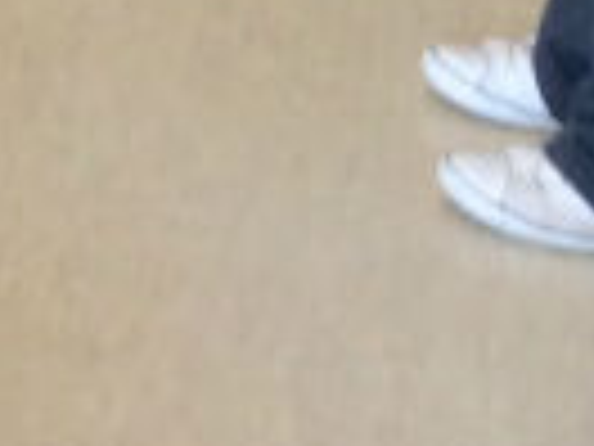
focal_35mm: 237
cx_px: -940
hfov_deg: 7.7
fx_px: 4067
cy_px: -1153
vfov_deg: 5.6
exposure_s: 1/25
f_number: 2.4
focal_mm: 3.3
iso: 50
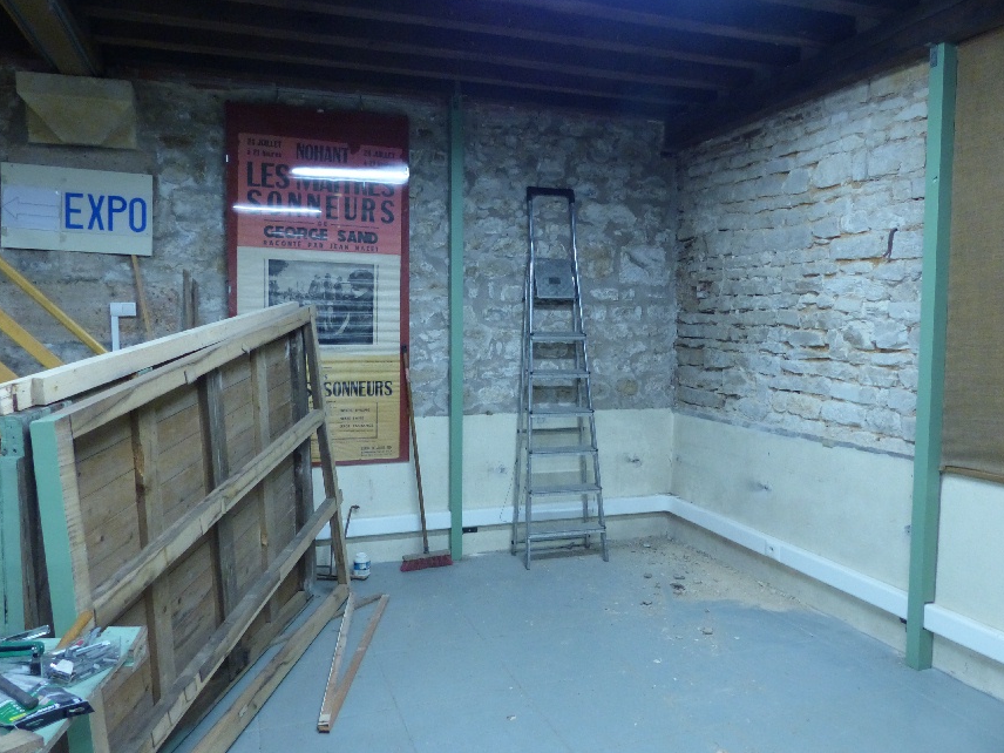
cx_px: 500
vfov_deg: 53.1
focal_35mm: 26
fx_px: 754
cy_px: 376
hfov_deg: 67.3
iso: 400
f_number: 2.8
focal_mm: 4.5
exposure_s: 1/30
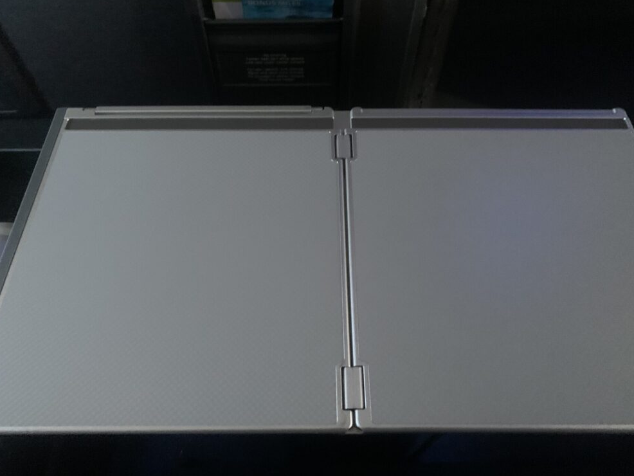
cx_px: 325
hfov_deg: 65.3
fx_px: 495
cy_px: 241
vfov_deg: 51.4
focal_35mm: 27
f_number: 1.8
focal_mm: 4.25
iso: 640
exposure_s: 1/19
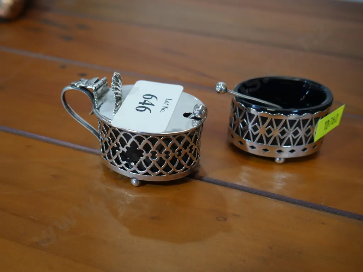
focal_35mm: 40
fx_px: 420
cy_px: 136
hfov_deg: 46.8
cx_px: 182
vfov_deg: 36.0
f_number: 4.4
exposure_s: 1/60
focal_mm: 20
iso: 400
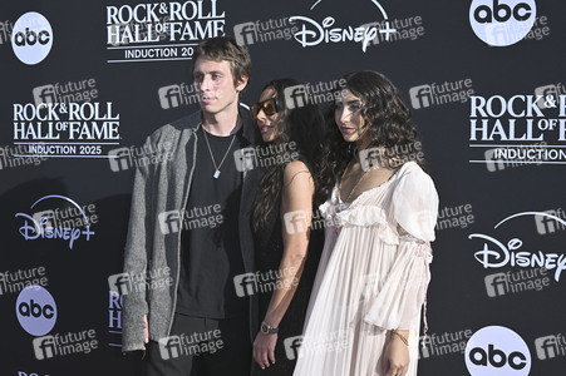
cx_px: 283
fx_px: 880
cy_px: 188
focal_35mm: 56
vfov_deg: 24.2
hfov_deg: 35.7
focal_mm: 56
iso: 160
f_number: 10
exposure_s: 1/320
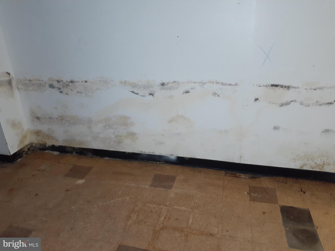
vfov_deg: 51.4
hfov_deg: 65.3
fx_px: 261
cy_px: 126
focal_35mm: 27
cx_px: 168
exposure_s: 1/24
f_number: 1.9
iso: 320
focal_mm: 3.6
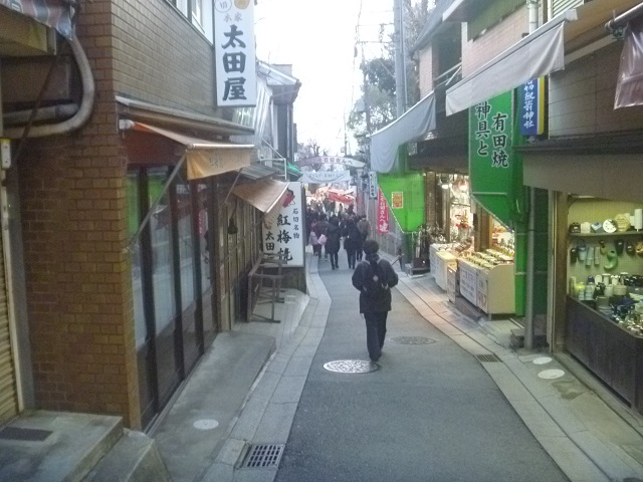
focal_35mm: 35
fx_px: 650
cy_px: 241
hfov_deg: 52.6
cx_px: 322
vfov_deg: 40.7
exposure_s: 1/20
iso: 800
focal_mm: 6.3
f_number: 3.5
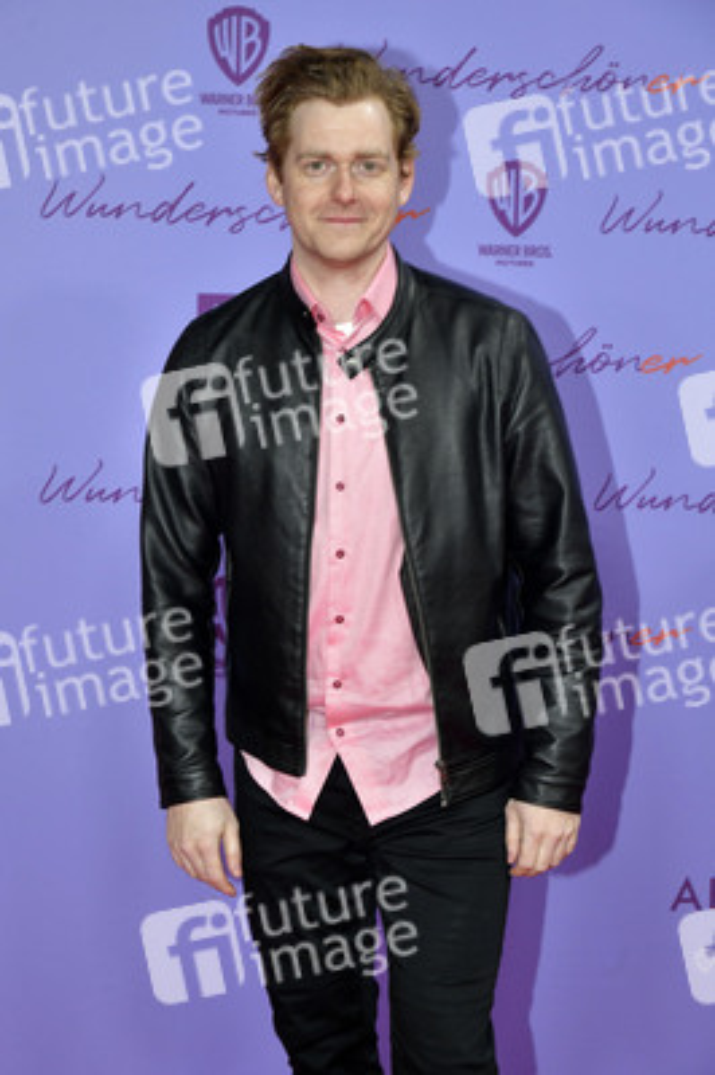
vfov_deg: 30.5
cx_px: 358
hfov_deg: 20.6
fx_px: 1970
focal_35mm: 66
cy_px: 538
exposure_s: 1/200
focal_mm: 66
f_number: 6.3
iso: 1600
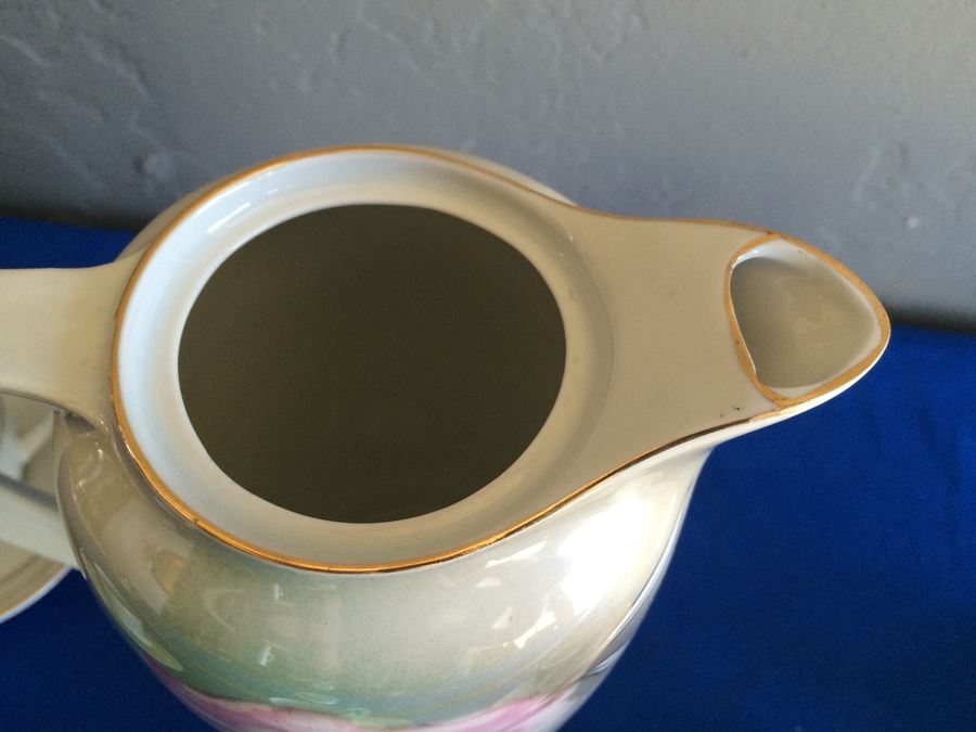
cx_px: 488
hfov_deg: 61.7
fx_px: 818
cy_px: 366
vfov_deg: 48.2
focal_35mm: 29
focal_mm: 4.15
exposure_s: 1/30
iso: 50
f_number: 2.2
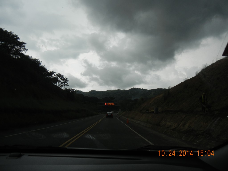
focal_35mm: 30
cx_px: 114
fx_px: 198
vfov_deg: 46.8
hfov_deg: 60.0
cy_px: 86
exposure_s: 1/400
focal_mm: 5.4
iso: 160
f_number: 7
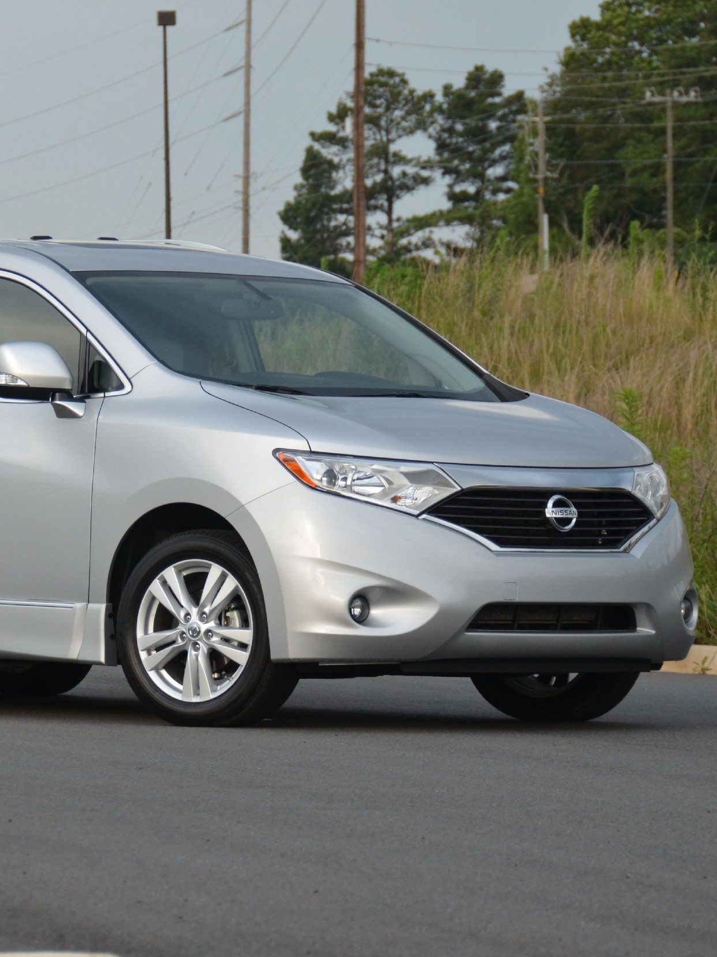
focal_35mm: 207
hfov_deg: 7.2
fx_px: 5711
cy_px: 478
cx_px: 149
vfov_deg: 9.6
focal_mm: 95
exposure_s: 1/1000
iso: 720
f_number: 5.3
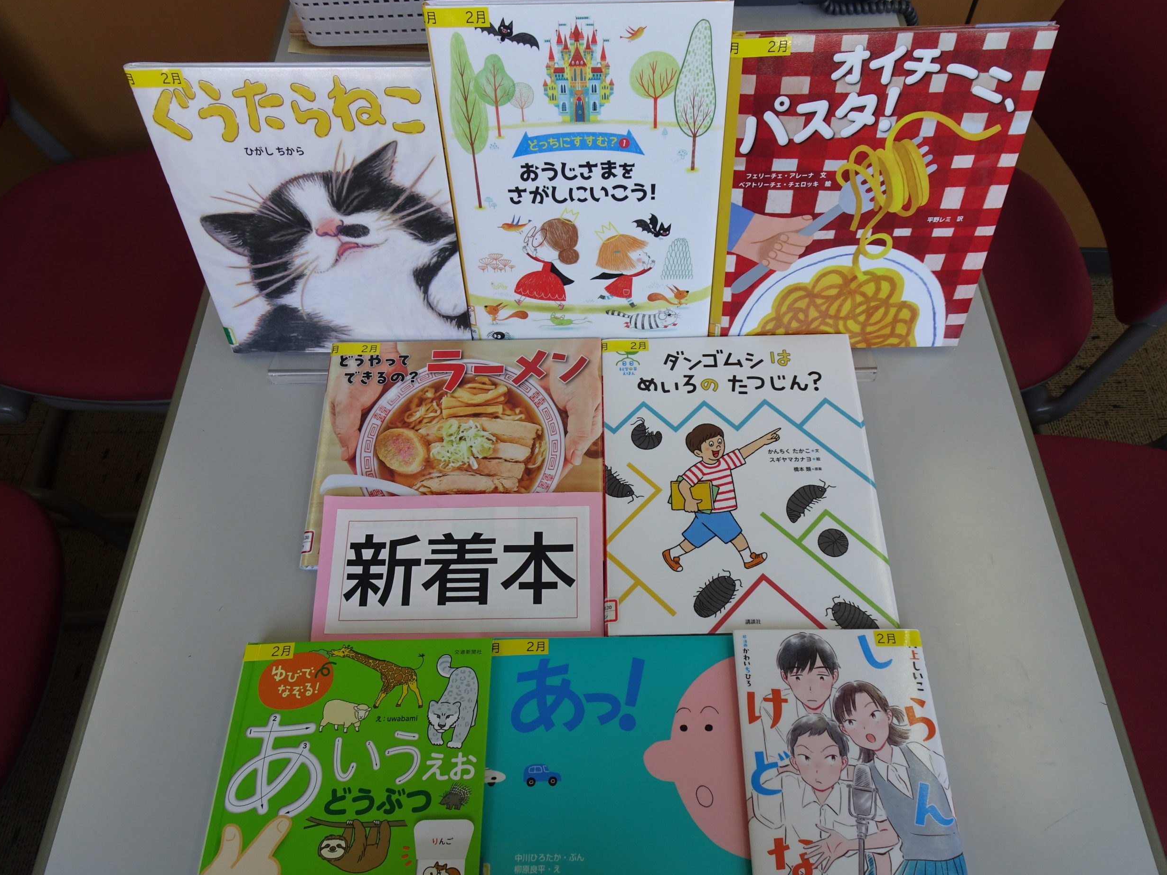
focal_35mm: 25
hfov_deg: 69.4
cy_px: 451
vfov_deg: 54.9
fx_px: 843
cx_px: 603
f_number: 3.5
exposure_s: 1/60
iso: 80
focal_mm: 4.1
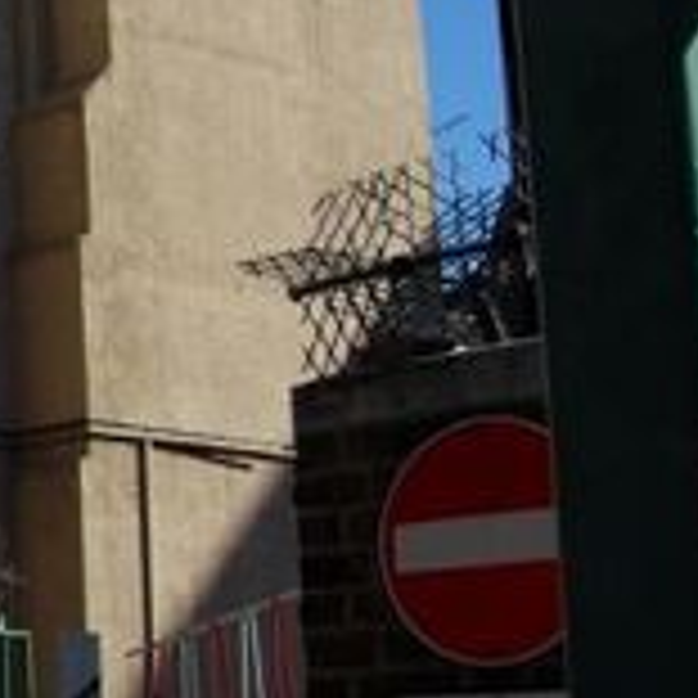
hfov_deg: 14.9
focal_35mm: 95
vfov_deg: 18.3
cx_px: -712
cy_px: 333
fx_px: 2167
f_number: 9
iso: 100
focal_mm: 18
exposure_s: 1/320
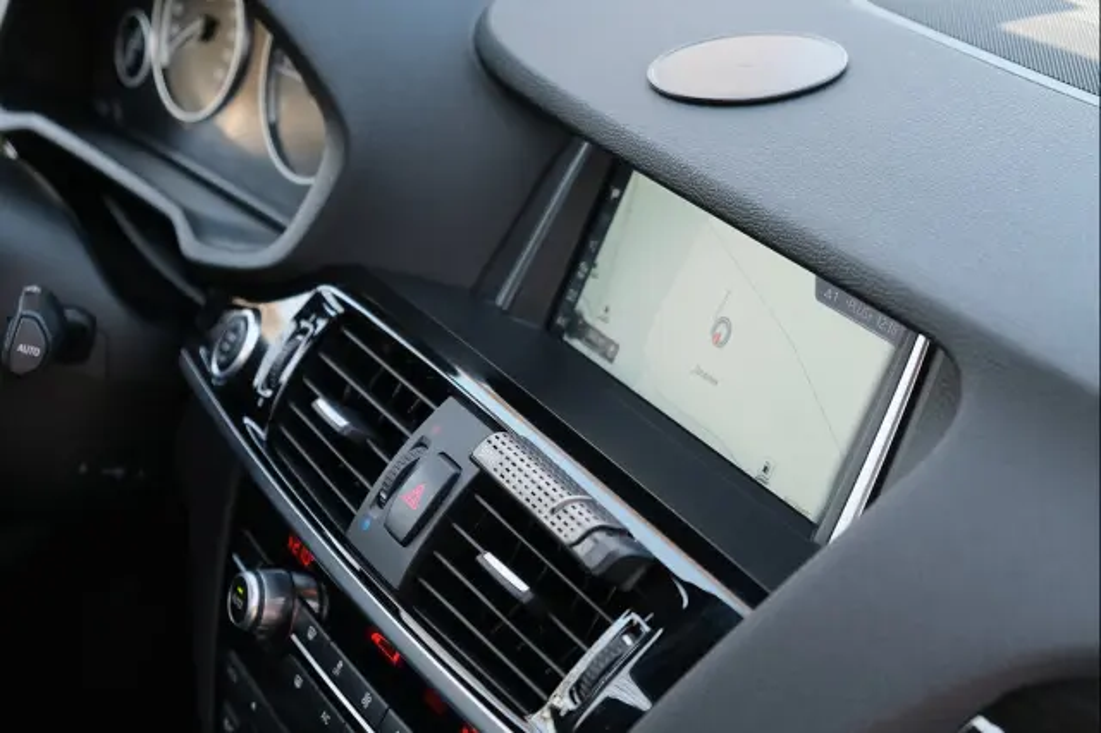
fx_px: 2109
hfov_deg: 29.3
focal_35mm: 69
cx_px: 550
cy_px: 366
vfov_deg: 19.7
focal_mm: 46.3
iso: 320
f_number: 4
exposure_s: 1/60
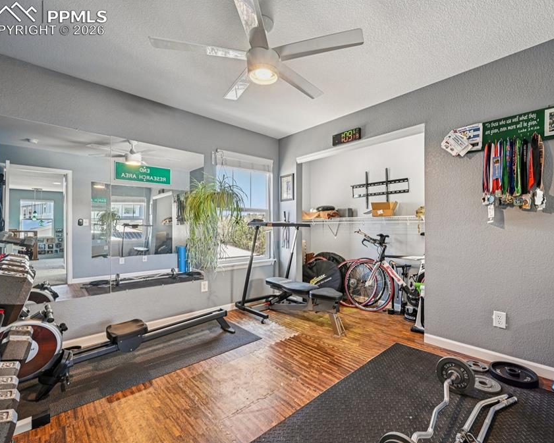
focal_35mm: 16
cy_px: 223
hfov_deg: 92.6
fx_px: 262
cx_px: 312
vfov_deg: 80.4
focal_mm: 14
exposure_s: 1/6
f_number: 13
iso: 400
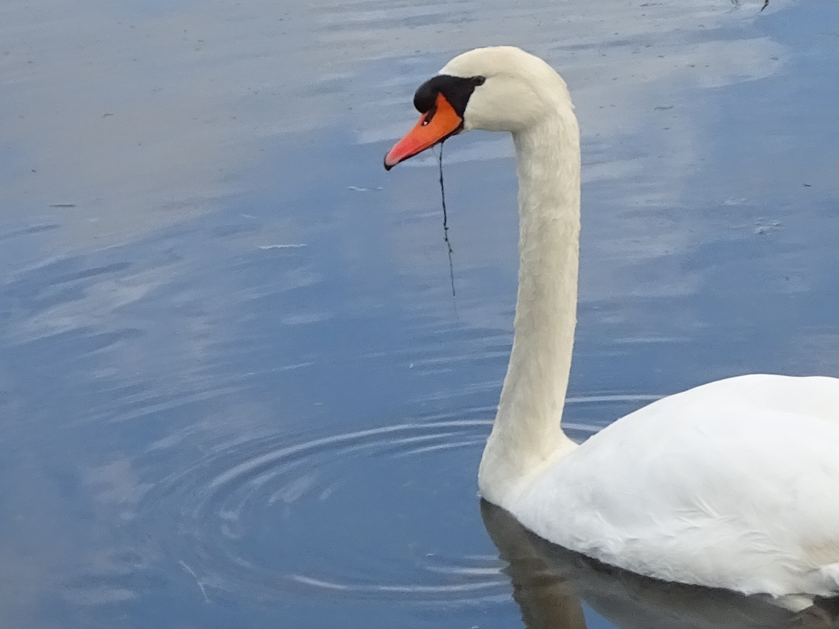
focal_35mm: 381
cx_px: 968
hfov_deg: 5.2
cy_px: 344
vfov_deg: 3.9
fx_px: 9233
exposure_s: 1/160
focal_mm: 24.36
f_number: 5.6
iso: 200
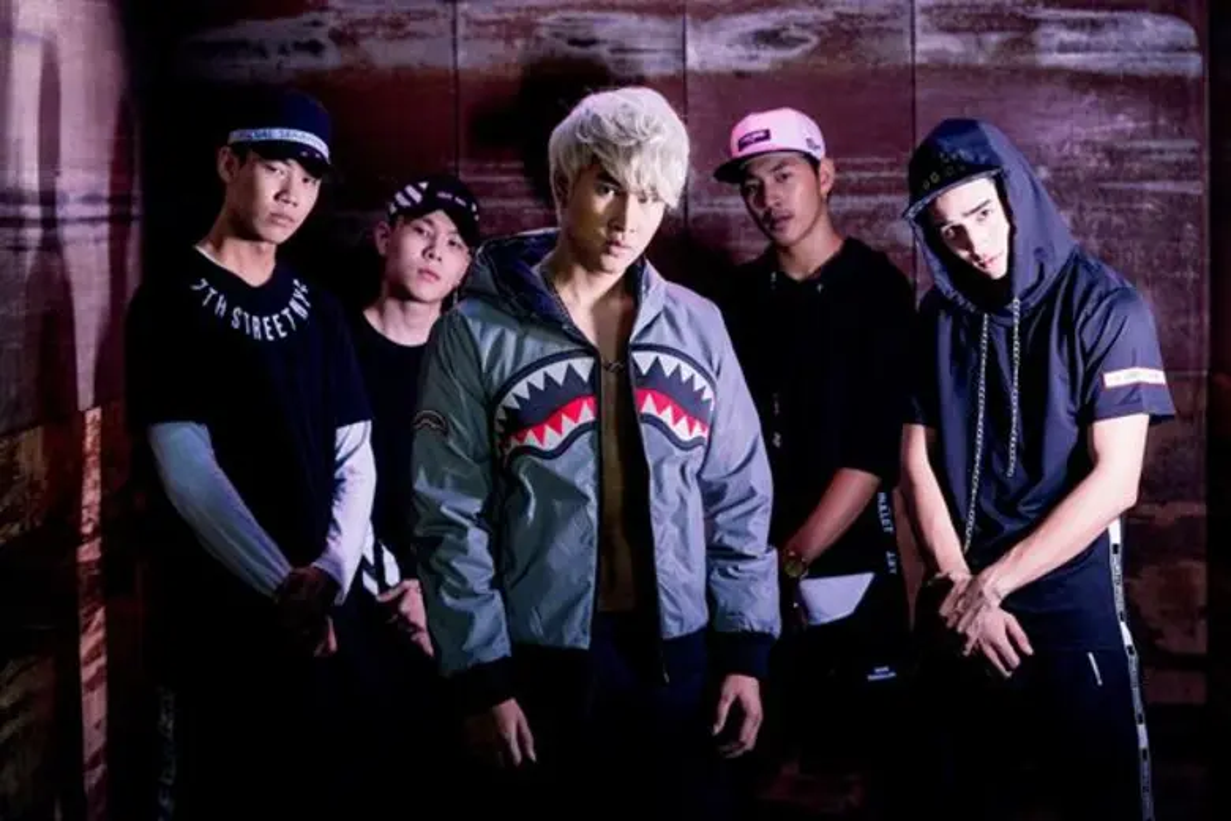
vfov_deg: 11.2
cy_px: 410
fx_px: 4171
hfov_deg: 16.8
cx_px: 616
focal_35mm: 122
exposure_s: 1/200
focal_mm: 122
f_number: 4.5
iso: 6400
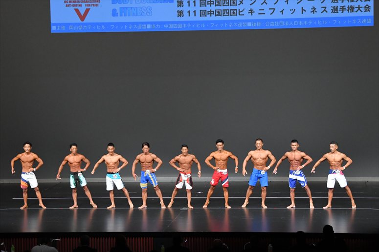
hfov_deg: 20.0
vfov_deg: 13.4
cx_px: 190
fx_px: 1073
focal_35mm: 102
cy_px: 126
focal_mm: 68
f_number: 5.6
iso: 4000
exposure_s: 1/400
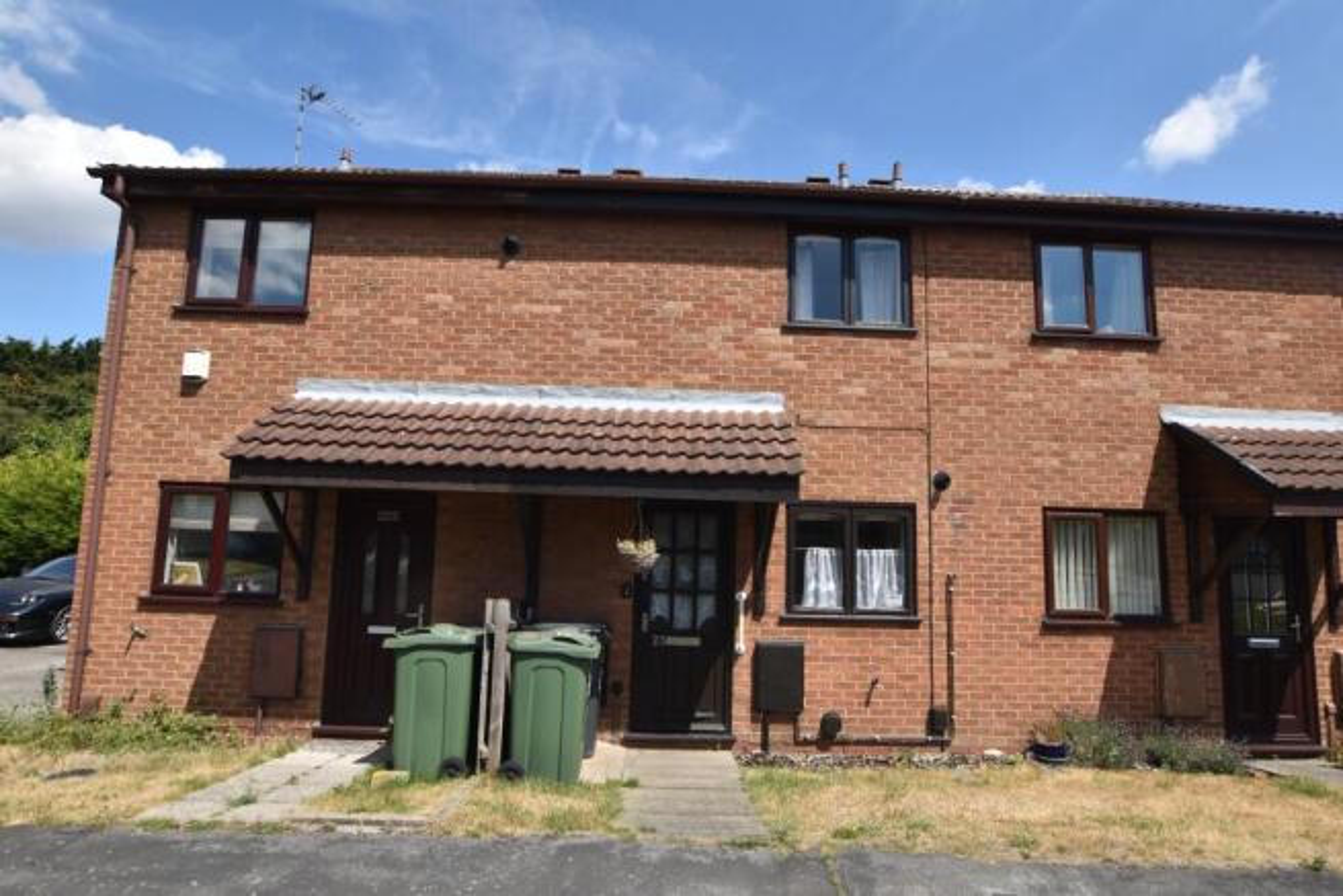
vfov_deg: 69.7
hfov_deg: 92.4
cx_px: 672
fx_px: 644
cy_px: 448
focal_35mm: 17
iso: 100
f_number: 8
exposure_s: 1/250
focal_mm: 11.5
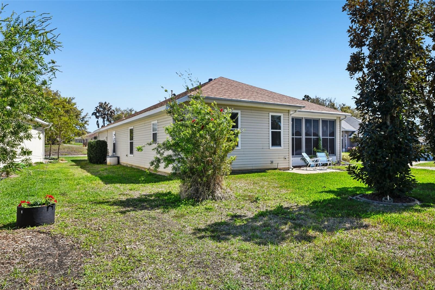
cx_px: 218
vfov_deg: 53.1
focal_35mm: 24
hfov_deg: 73.8
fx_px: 290
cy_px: 145
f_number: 8
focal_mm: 24
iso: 400
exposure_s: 1/640
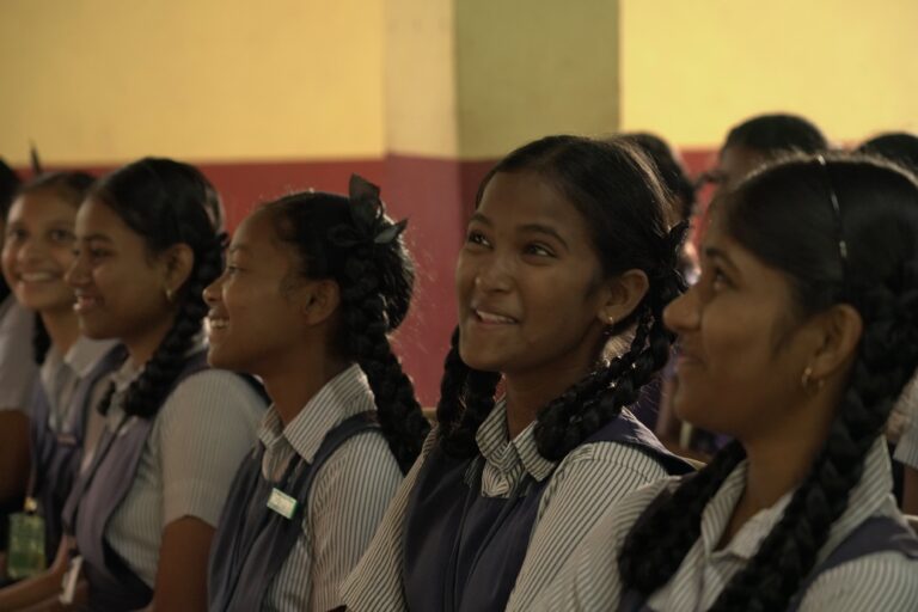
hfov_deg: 19.5
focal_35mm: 105
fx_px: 2677
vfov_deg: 13.0
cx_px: 459
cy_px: 306
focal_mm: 105
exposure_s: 1/100
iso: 4000
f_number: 5
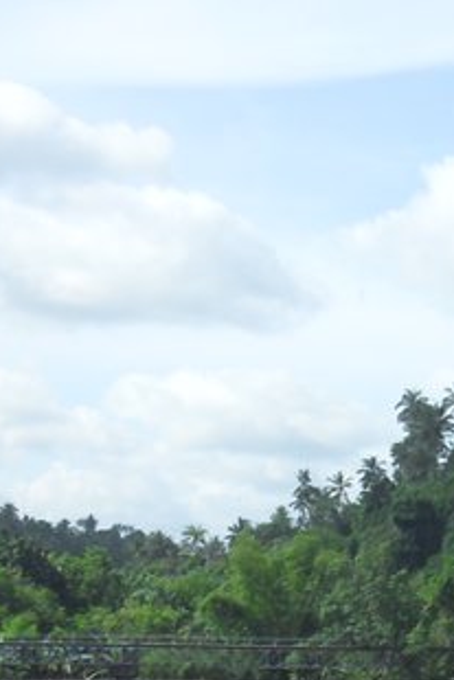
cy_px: 583
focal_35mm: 102
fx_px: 1927
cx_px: 399
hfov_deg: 13.3
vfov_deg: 19.7
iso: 100
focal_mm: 6.2
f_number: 8
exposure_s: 1/200
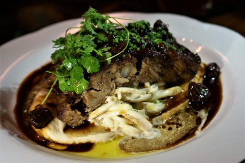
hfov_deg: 48.0
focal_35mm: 40
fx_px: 275
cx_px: 122
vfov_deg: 32.9
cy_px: 82
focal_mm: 27
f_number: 4
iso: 1600
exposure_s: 1/60
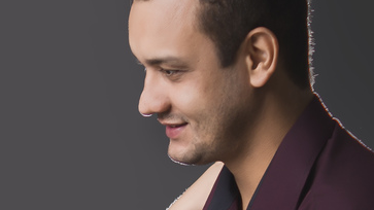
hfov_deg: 11.9
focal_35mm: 180
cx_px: 81
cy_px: 342
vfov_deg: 6.6
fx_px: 1785
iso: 50
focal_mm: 35
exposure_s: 1/100
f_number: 2.5
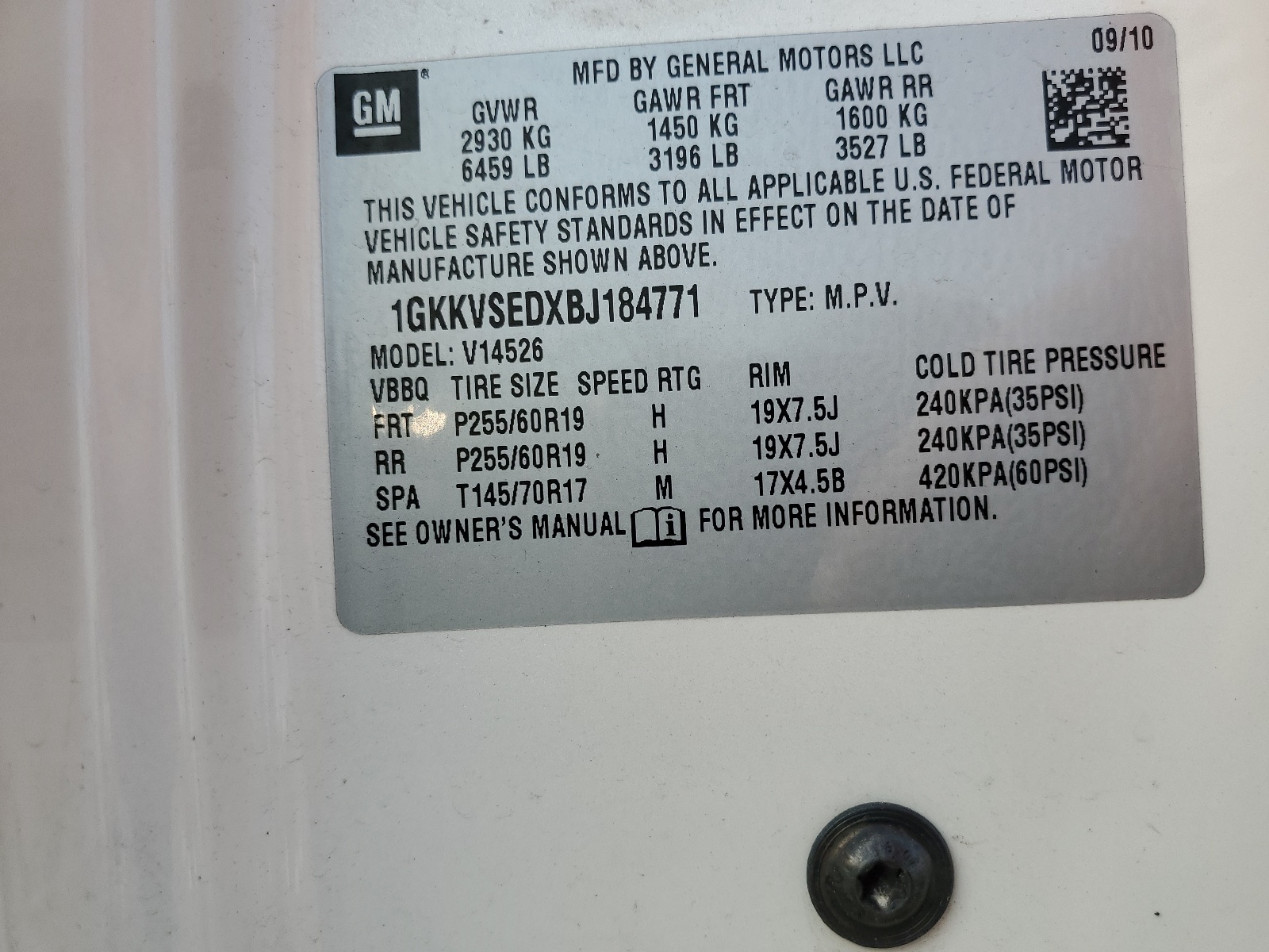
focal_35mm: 26
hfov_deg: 67.3
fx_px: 953
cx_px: 634
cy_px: 476
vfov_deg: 53.1
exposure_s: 1/833
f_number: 1.5
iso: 50
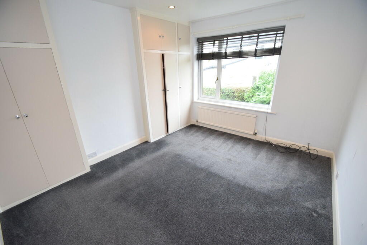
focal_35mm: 15
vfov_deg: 77.3
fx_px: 153
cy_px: 122
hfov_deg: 100.4
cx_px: 184
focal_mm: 10
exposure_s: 1/60
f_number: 4
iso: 800
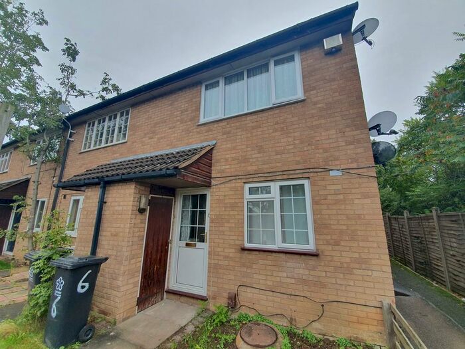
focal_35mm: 13
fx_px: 175
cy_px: 174
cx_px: 232
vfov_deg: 89.9
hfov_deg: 106.2
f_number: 2.2
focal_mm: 1.8
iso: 50
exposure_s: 1/202
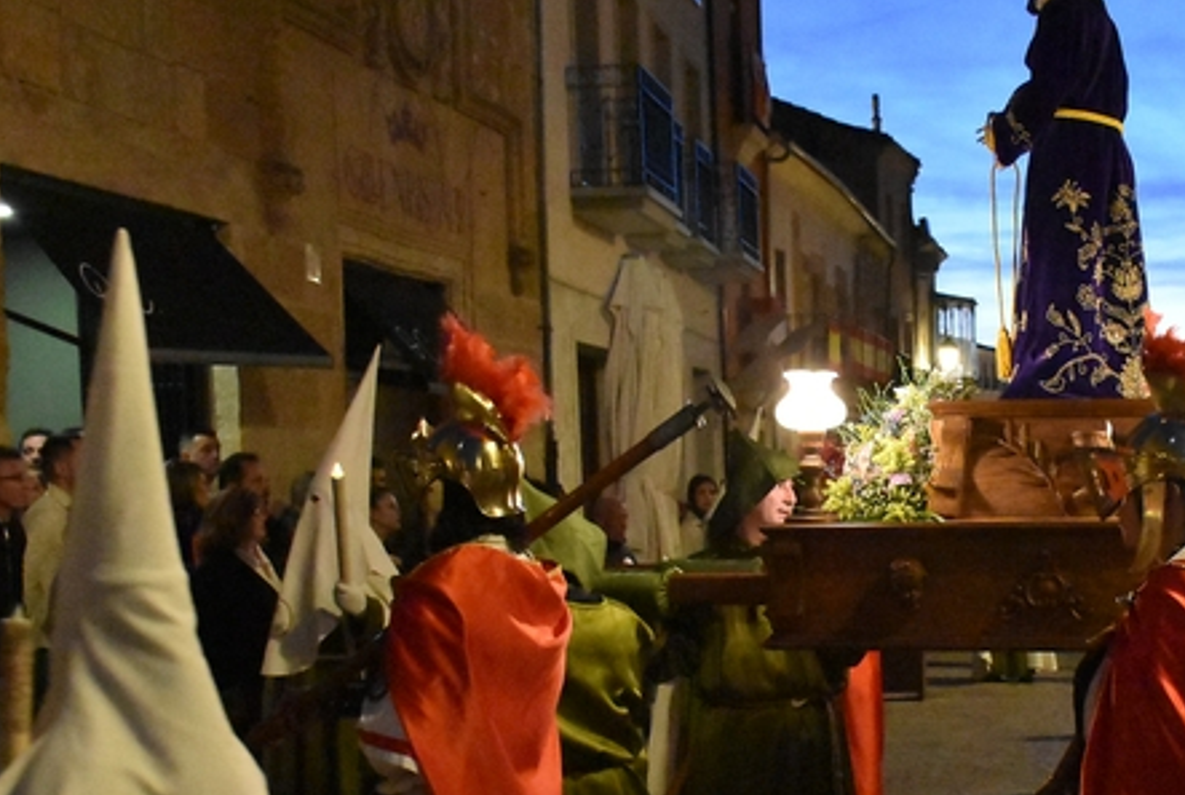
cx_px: 990
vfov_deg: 20.3
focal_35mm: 67
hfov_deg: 29.2
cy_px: 562
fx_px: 2209
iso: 11400
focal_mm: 22
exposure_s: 1/60
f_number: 3.5
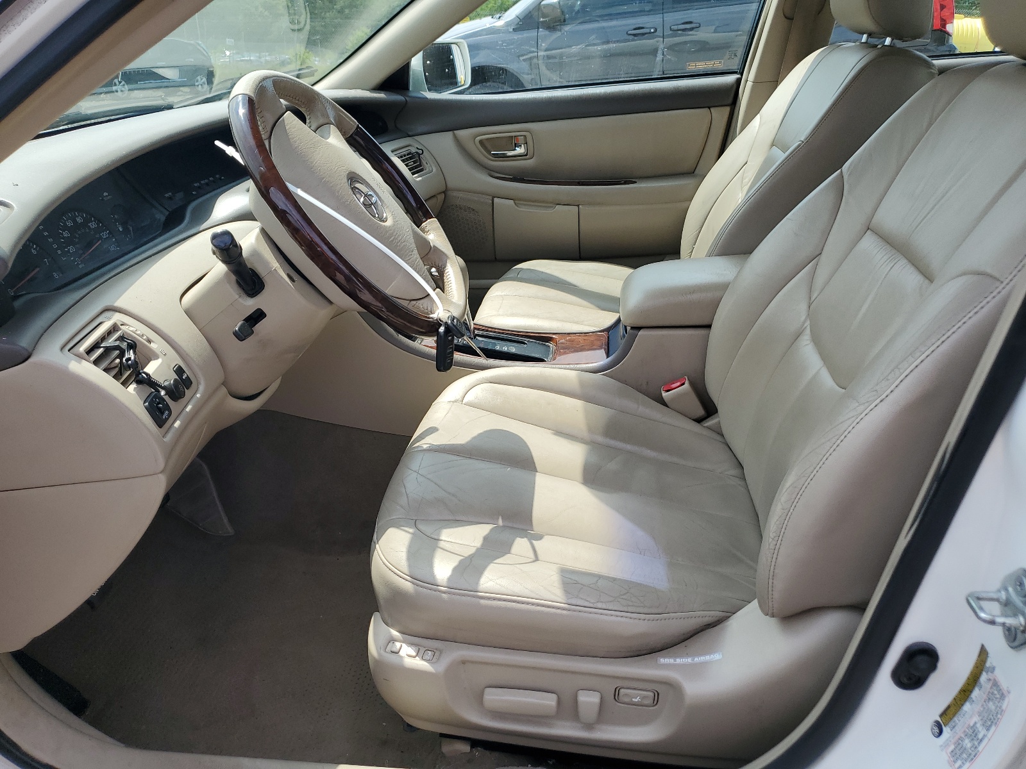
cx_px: 513
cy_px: 384
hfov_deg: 67.3
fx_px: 771
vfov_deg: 53.1
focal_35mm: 26
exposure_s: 1/1429
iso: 50
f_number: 1.5
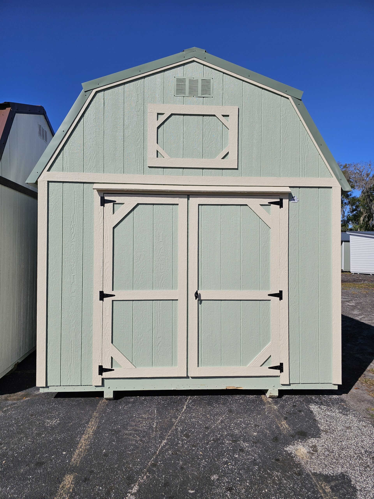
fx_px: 331
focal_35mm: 23
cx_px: 187
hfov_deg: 58.9
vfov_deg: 73.9
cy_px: 250
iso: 12
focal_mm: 6.3
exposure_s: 1/2000
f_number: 1.7
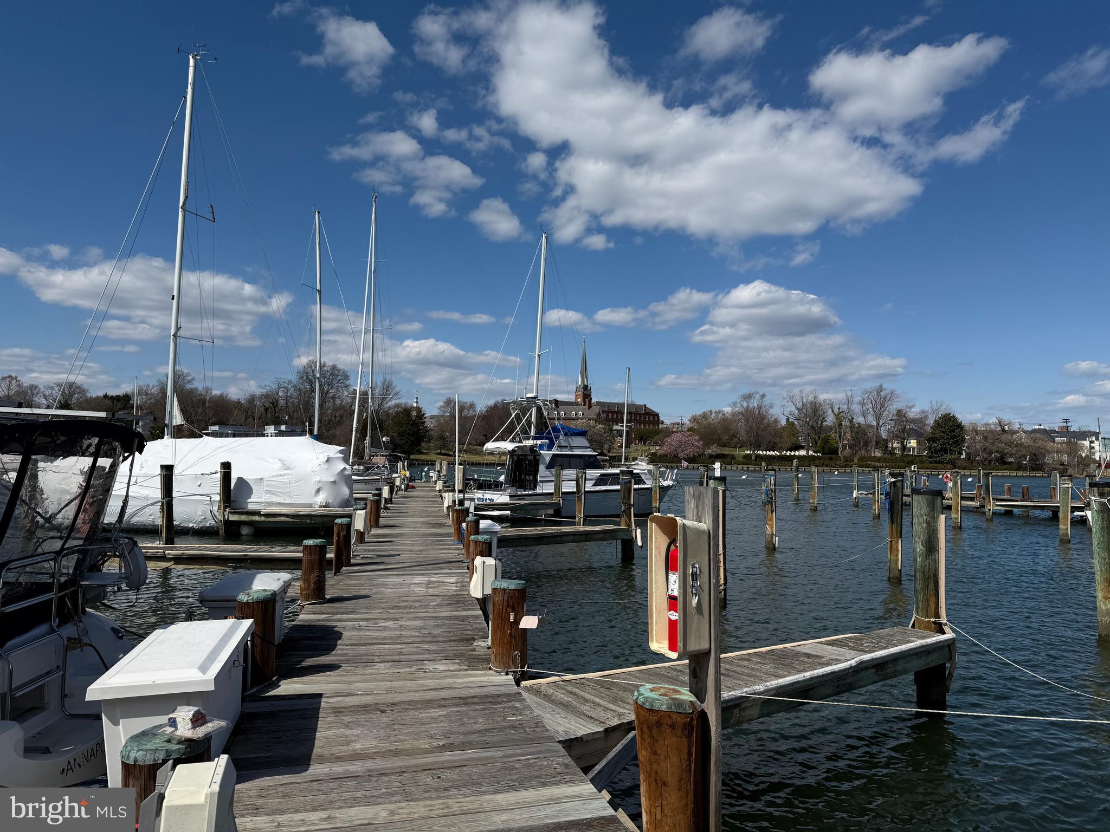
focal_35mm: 24
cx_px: 555
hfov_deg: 71.6
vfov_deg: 56.8
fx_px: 770
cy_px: 416
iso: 80
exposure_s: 1/9091
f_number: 1.78
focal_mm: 6.76
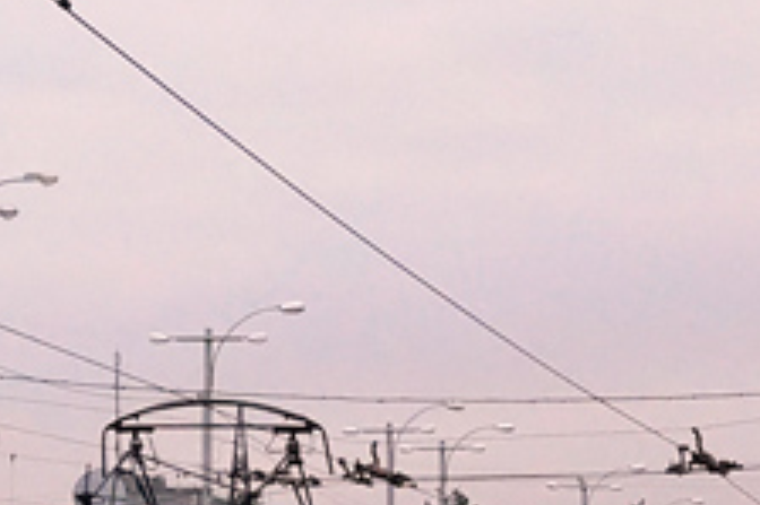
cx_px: 204
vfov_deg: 7.7
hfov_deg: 11.6
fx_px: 3734
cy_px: 164
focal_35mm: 177
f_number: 6.3
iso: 800
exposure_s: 1/320
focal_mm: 22
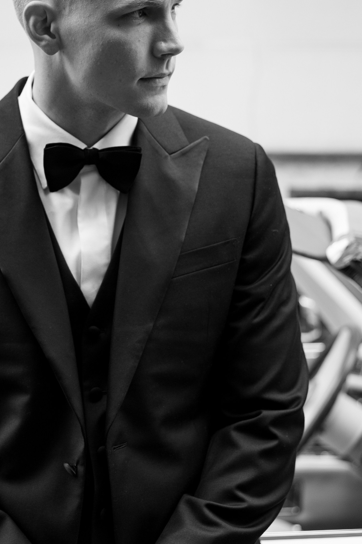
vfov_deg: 20.0
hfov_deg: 13.3
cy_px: 302
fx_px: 1539
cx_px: 70
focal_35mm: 102
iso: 200
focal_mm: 55
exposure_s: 1/640
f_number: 2.8
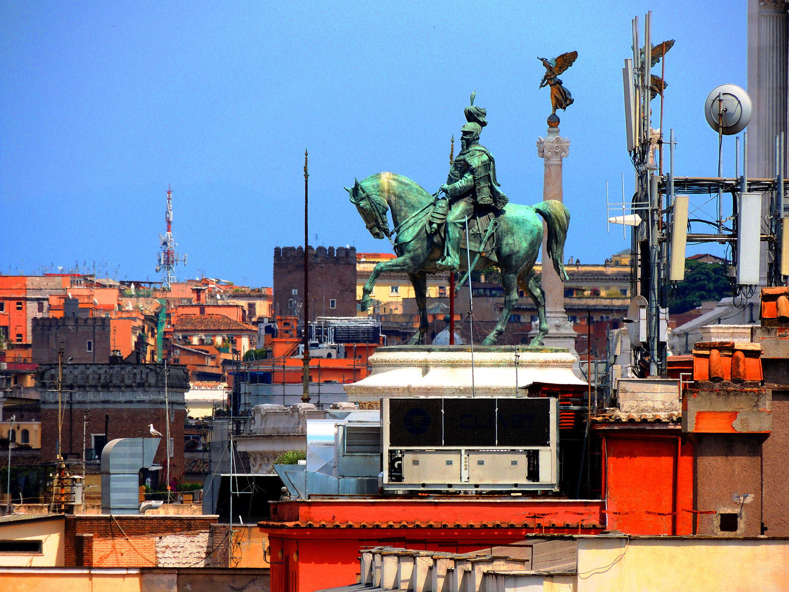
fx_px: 12536
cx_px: 394
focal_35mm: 550
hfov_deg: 3.6
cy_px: 296
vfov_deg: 2.7
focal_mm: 98.1
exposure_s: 1/640
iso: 100
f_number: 4.9
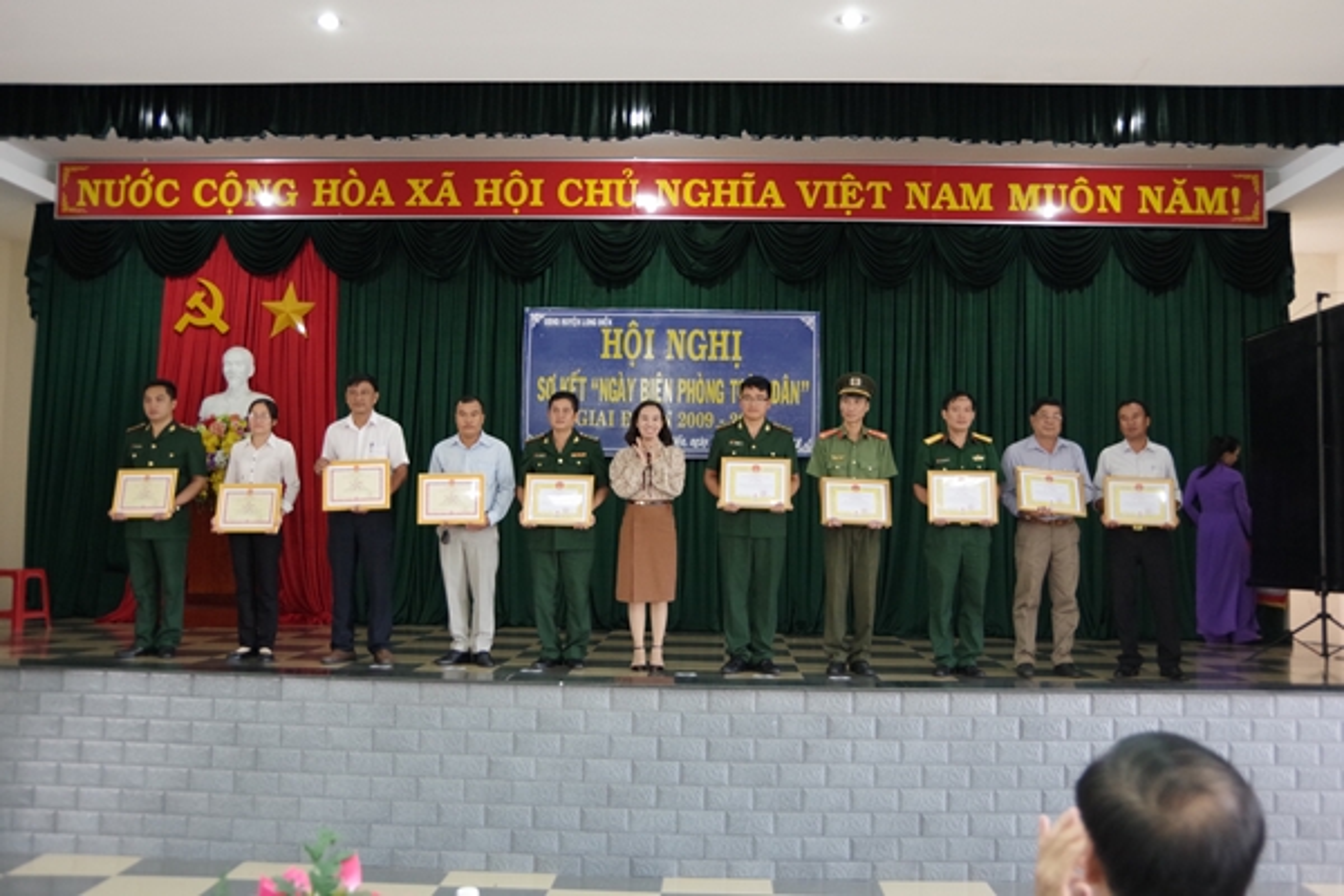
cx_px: 672
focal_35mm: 31
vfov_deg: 42.3
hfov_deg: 60.3
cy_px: 448
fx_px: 1157
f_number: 4
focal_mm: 21
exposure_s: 1/60
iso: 3200
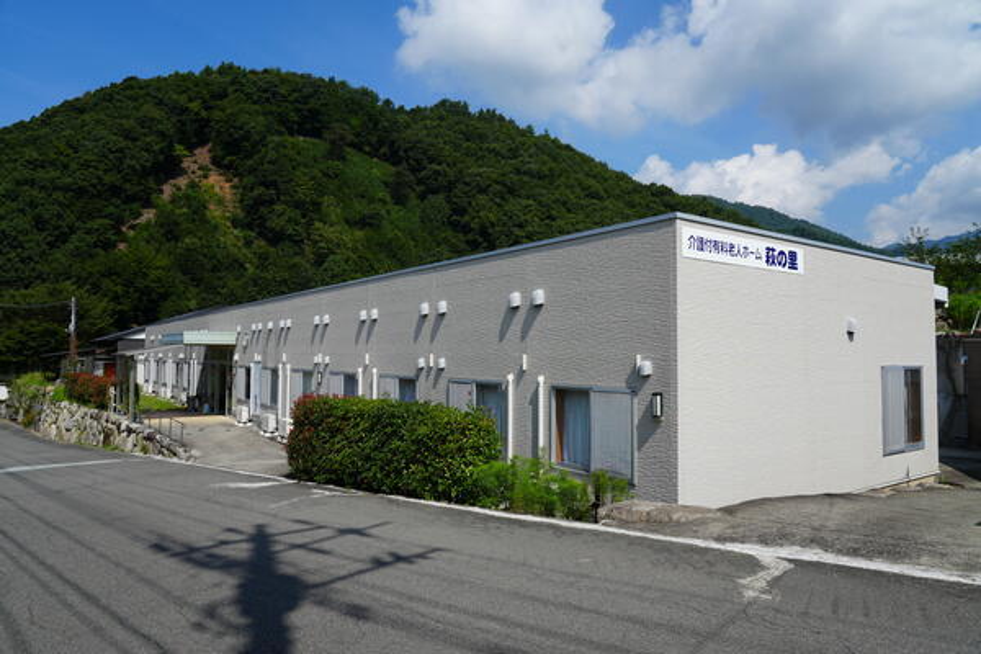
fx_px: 654
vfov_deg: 53.1
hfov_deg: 73.7
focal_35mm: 24
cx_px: 490
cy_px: 327
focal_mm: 24
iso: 100
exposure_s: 1/200
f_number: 10
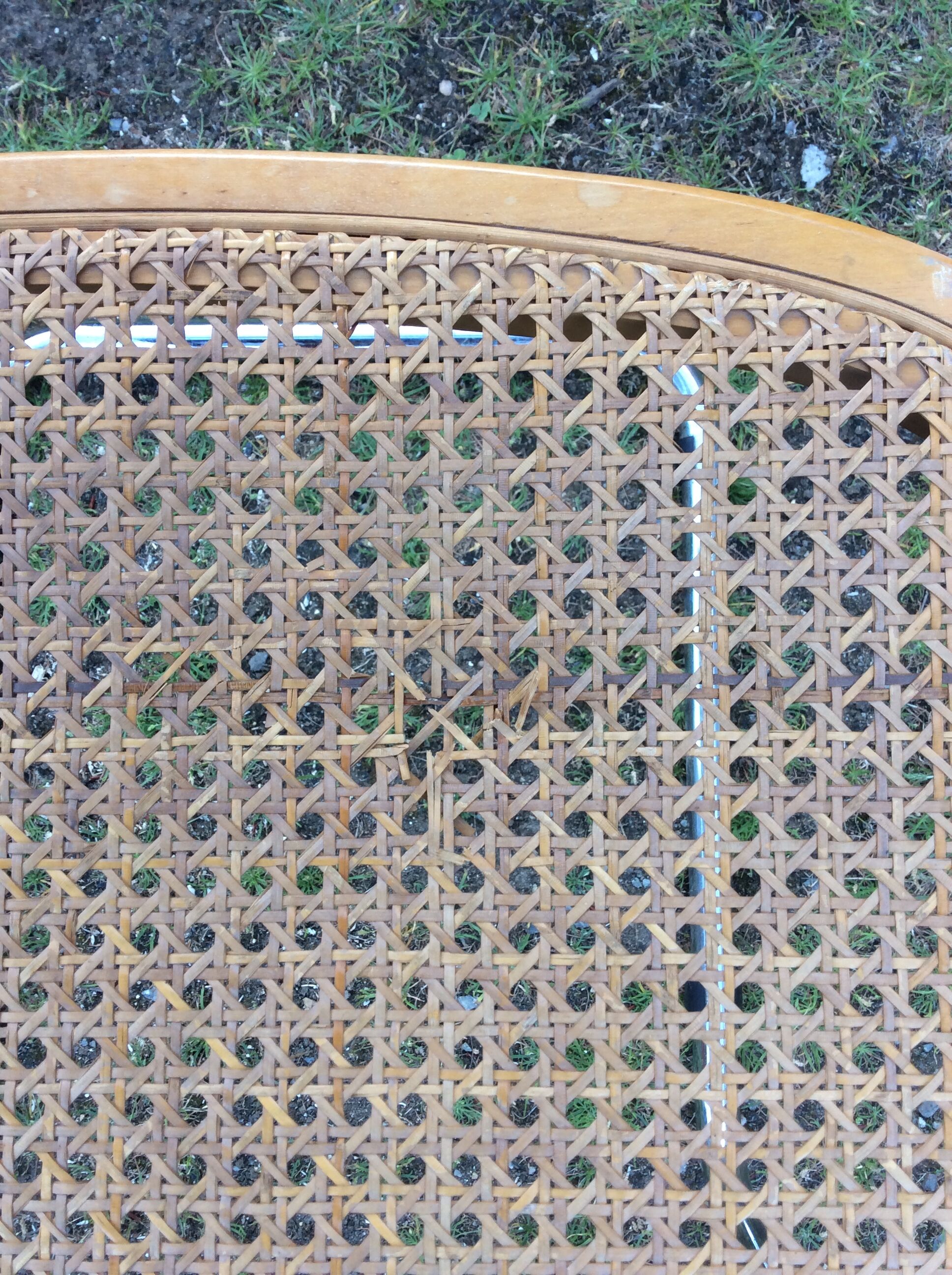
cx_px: 476
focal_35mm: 32
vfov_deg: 56.9
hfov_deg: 44.1
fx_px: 1177
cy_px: 638
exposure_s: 1/50
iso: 32
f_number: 2.4
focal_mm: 3.3
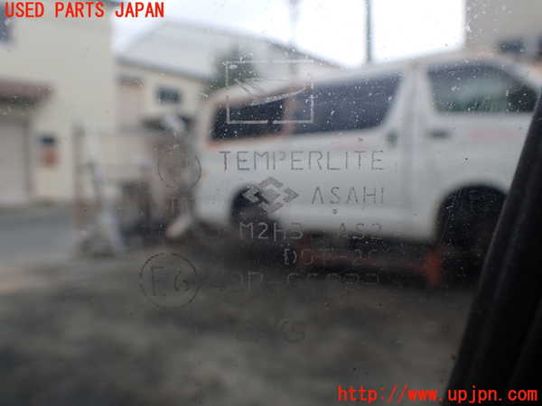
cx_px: 271
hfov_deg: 60.0
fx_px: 470
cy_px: 203
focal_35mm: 30
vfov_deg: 46.8
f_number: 3.2
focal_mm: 5.4
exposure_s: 1/160
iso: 100
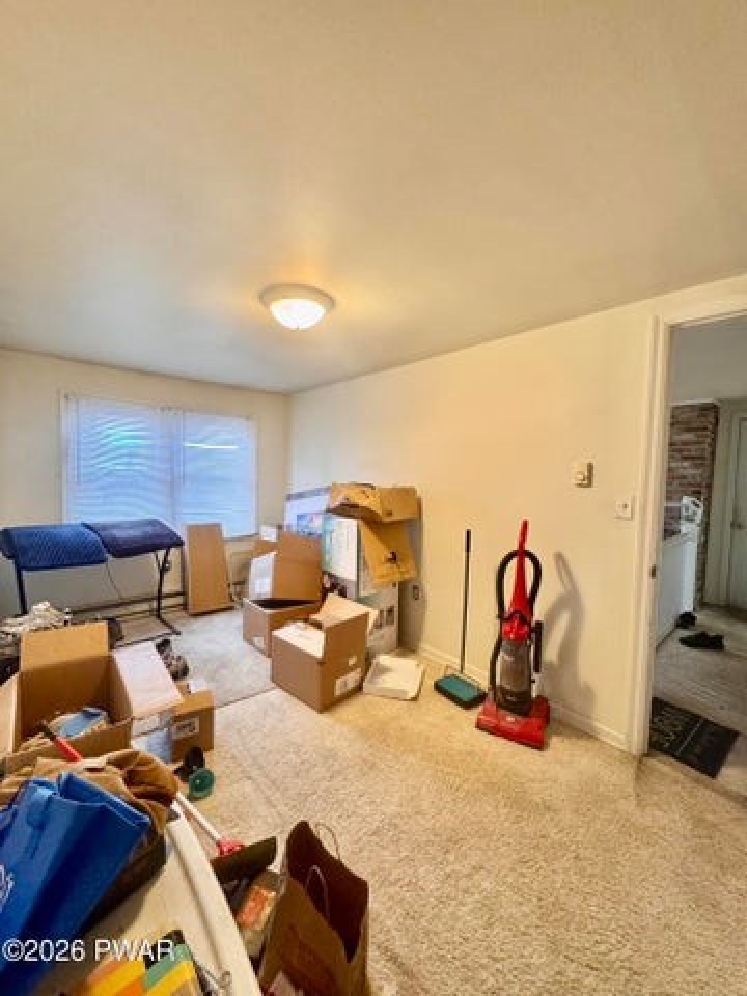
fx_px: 403
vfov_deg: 102.1
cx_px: 374
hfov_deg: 85.7
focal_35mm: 14
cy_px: 498
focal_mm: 2.22
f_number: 2.2
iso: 320
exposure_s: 1/60
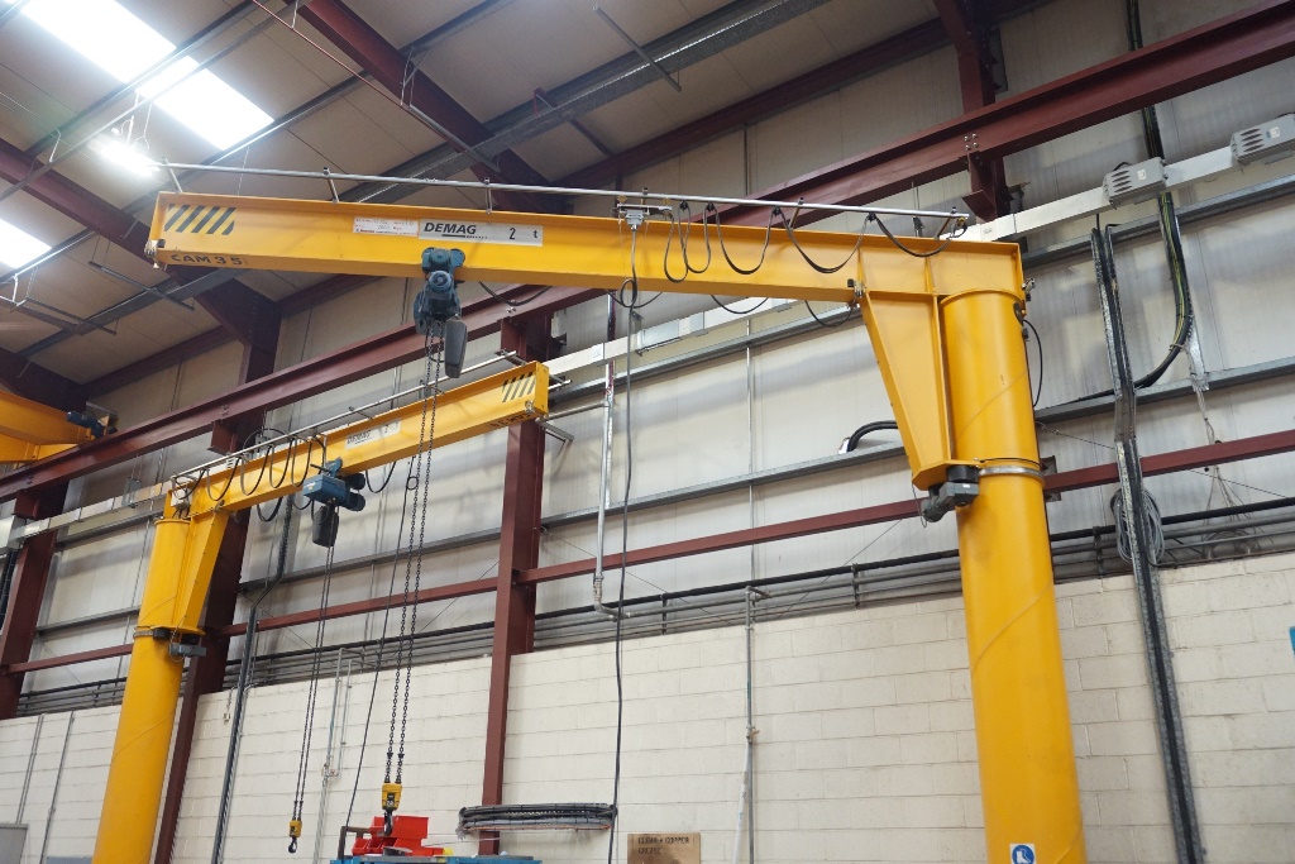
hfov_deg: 61.9
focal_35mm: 30
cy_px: 432
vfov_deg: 43.6
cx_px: 648
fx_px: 1079
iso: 1600
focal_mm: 20
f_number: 4
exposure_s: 1/160
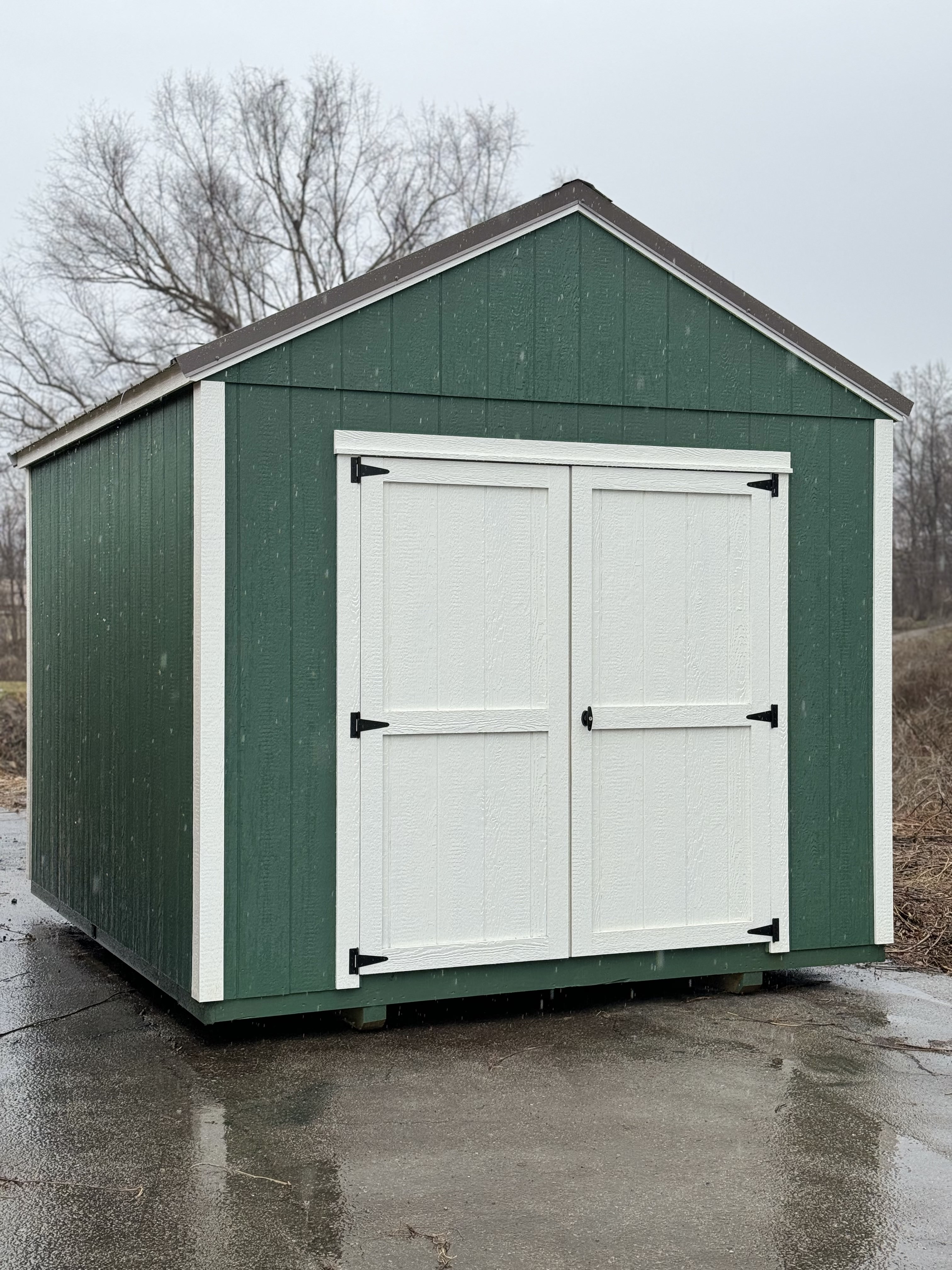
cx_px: 476
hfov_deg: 30.3
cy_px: 635
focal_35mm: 48
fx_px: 1760
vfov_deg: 39.7
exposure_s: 1/832
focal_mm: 6.86
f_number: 1.78
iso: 64
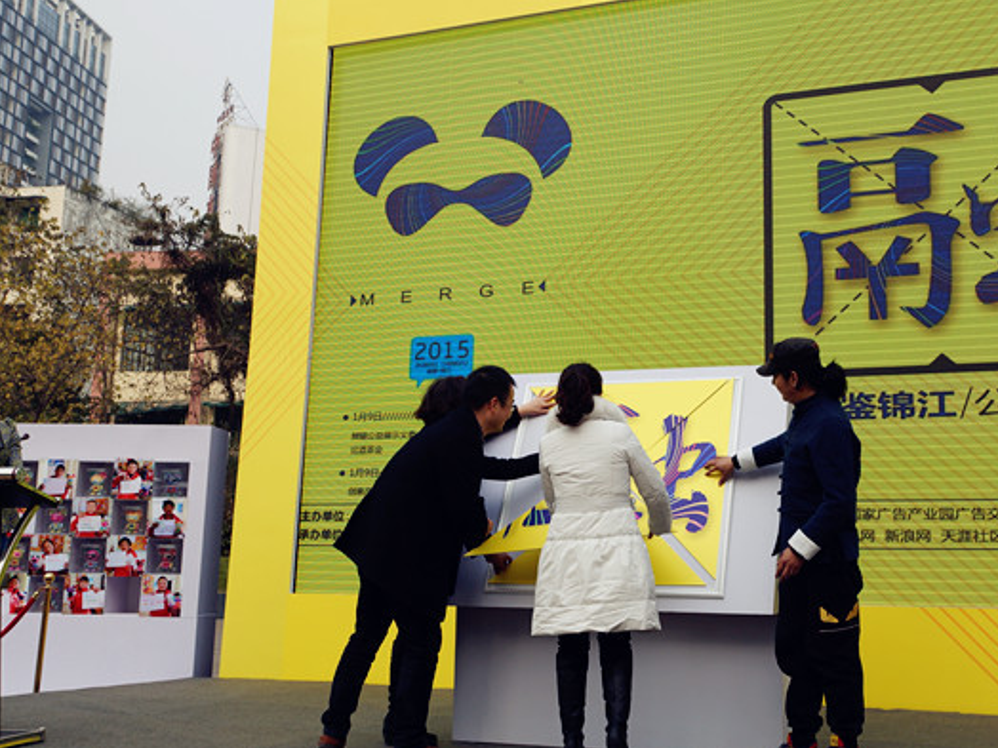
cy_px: 325
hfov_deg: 42.7
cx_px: 609
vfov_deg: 32.8
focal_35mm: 44
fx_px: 1269
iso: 100
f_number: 6.3
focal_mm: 20
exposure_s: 1/200
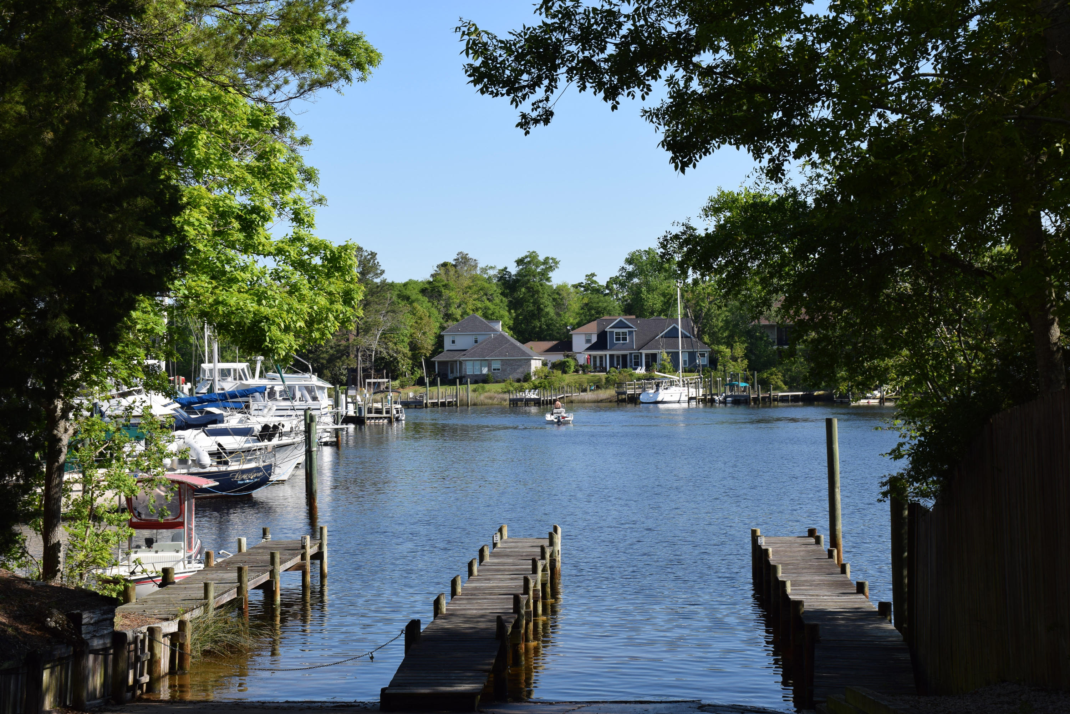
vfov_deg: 22.6
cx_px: 535
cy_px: 357
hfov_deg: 33.4
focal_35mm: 60
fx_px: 1783
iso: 100
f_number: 9
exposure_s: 1/200
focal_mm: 40
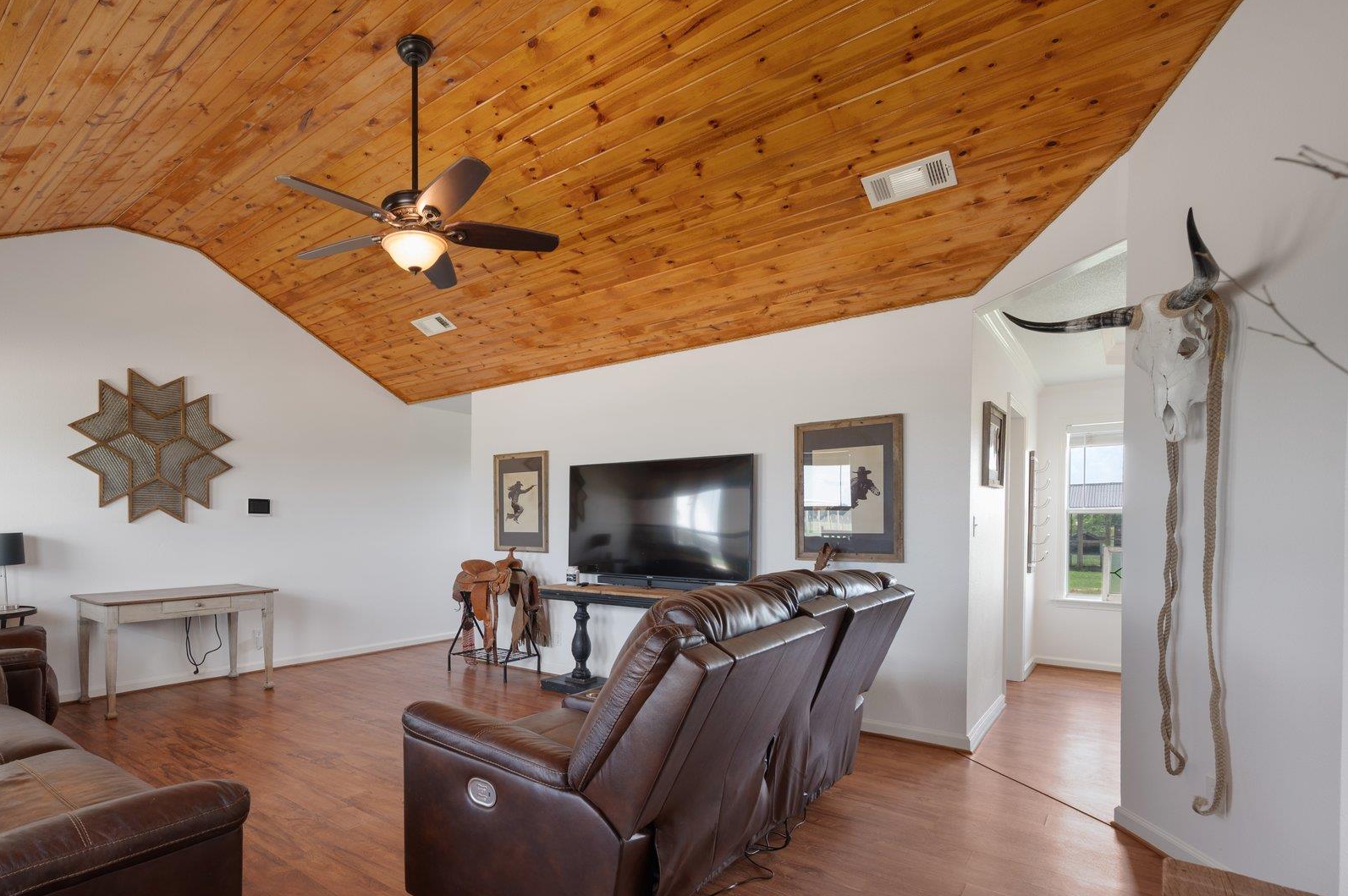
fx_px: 673
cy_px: 532
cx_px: 498
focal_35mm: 18
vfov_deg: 66.7
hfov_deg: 88.1
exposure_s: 1
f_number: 8
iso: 100
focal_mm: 14
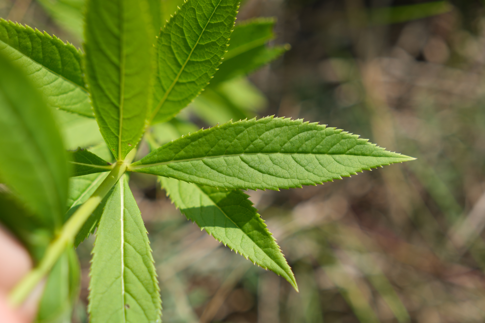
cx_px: 242
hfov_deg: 29.7
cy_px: 162
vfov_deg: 20.0
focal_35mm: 68
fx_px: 916
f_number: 4
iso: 125
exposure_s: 1/1000
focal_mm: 45.6
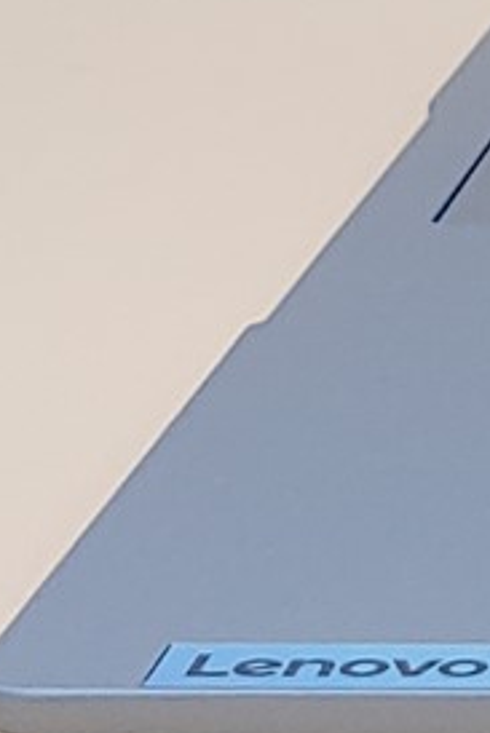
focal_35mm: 224
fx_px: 4567
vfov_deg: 8.9
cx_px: 1371
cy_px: -457
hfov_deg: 5.8
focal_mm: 4.36
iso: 50
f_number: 1.8
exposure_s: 1/61
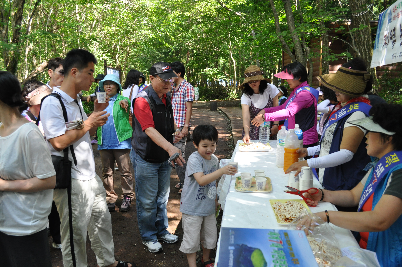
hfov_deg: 62.0
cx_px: 201
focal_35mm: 30
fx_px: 335
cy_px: 134
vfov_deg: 43.5
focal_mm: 20
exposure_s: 1/250
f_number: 8
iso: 1000
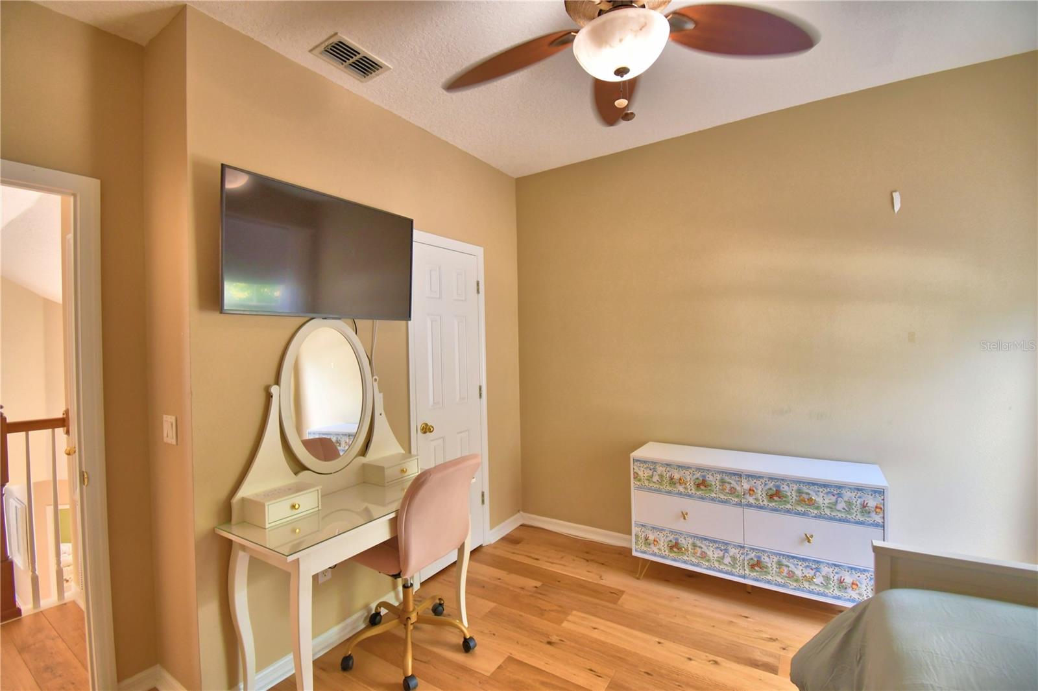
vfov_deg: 77.3
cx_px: 519
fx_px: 432
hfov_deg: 100.4
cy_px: 346
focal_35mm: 15
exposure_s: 1/30
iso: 500
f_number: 4.5
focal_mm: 10
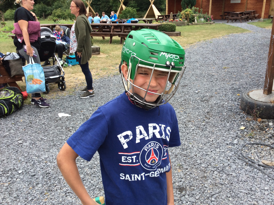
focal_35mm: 32
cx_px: 137
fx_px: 253
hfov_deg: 56.9
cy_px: 102
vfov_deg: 44.1
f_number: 2.4
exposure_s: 1/427
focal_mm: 3.3
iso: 32
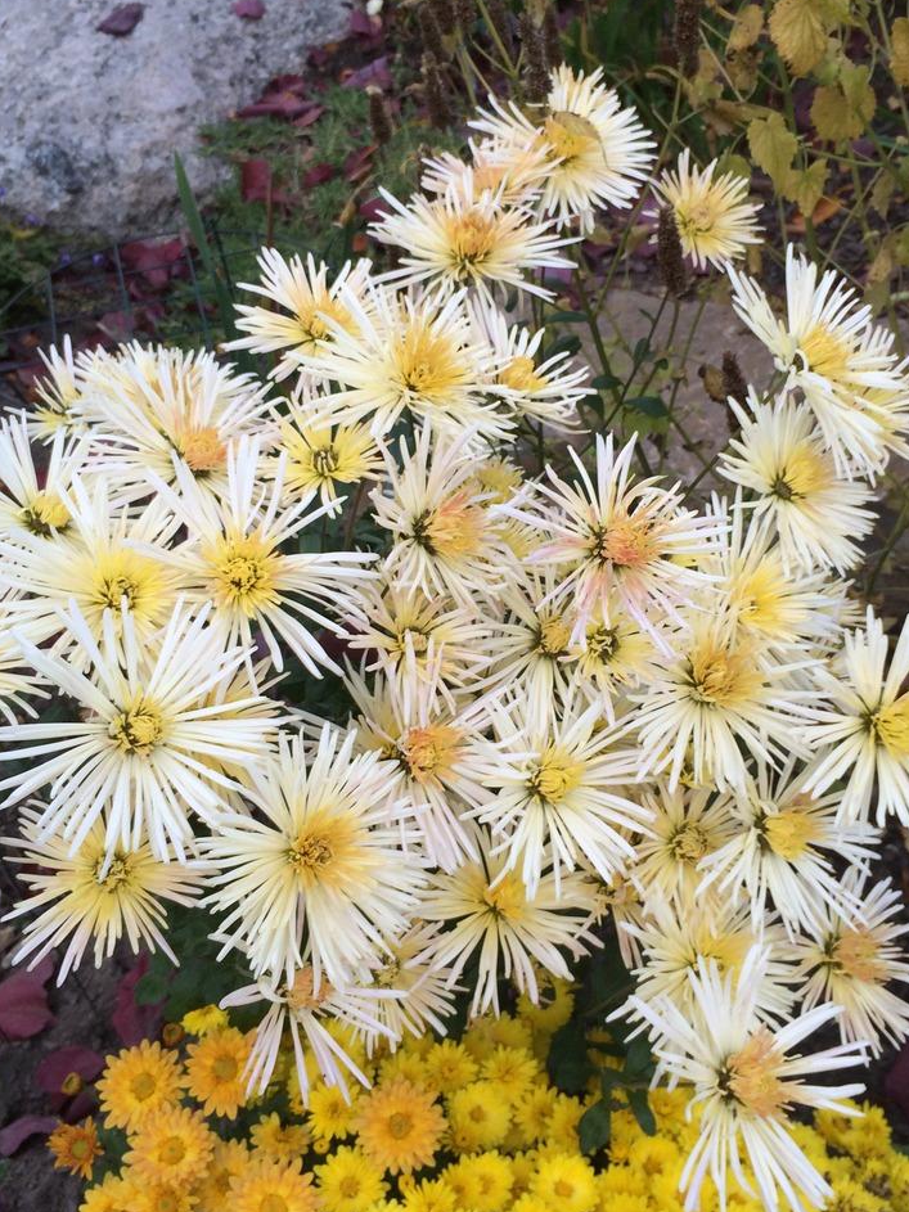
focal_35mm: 41
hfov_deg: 35.1
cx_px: 489
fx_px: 1436
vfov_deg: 45.7
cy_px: 551
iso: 32
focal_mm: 4.15
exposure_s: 1/774
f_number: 2.2
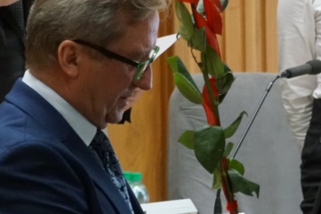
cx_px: 275
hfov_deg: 5.5
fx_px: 3336
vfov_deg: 3.7
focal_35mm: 374
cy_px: 112
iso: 3200
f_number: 5.6
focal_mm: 90
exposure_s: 1/125
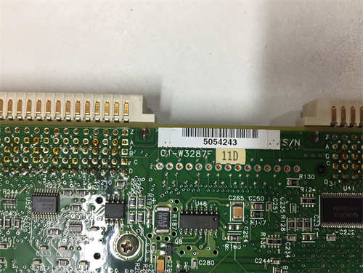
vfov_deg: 48.2
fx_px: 304
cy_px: 136
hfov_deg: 61.7
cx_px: 182
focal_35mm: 29
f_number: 2.2
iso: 50
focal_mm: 4.15
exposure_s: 1/33
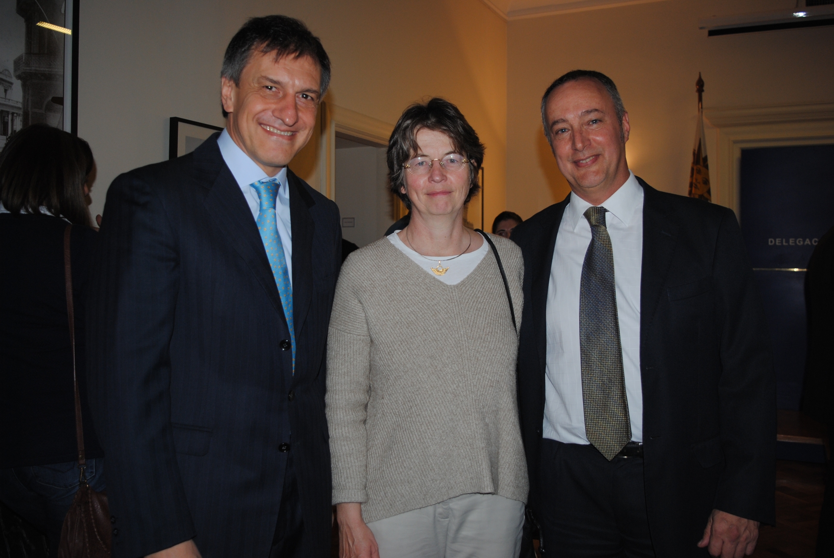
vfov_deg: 40.1
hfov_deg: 57.2
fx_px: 765
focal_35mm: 33
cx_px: 417
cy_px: 279
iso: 200
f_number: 3.8
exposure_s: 1/60
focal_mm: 22
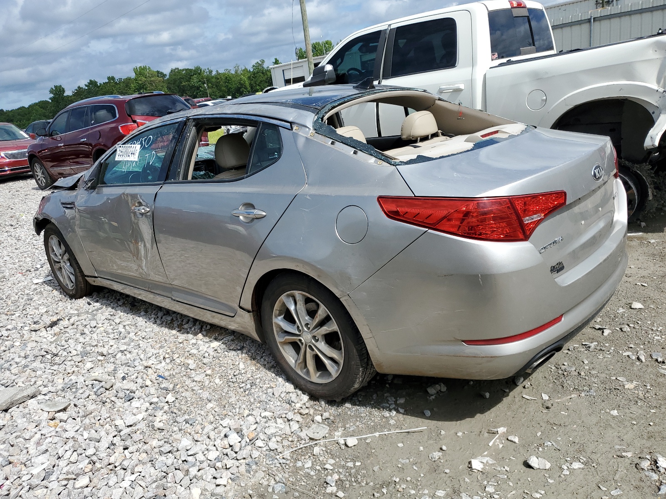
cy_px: 250
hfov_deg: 67.3
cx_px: 333
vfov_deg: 53.1
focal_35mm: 26
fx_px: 500
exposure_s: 1/5000
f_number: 1.5
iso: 50
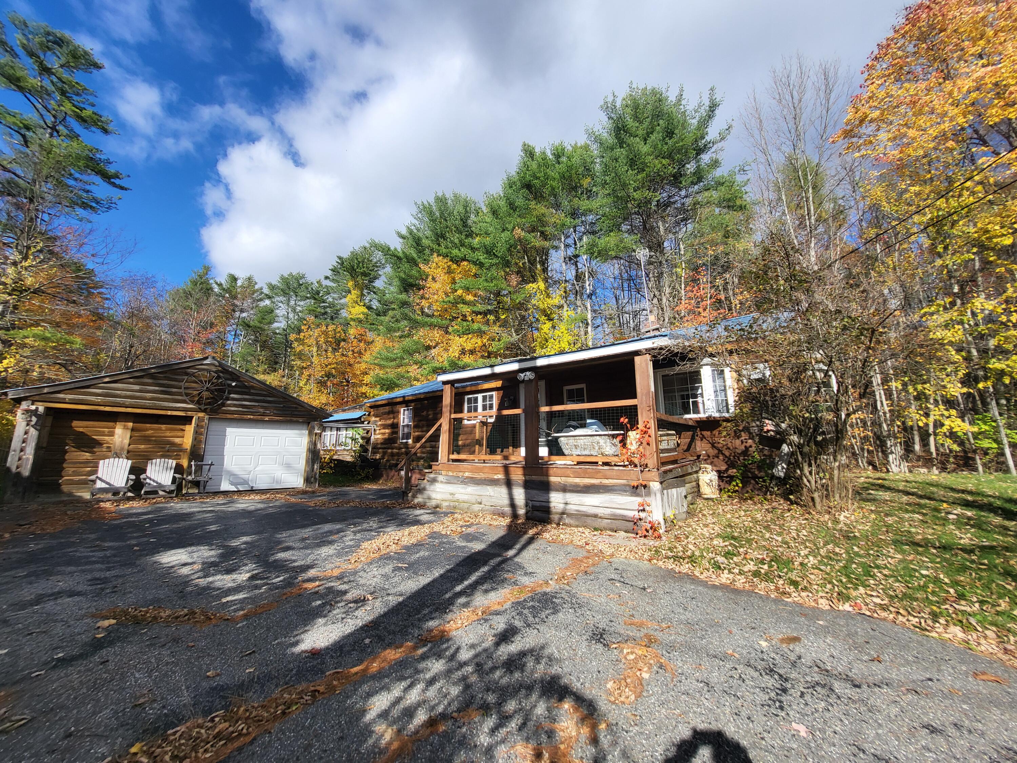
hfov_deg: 106.2
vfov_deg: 89.9
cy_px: 382
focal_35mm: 13
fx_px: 382
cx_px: 508
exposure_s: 1/890
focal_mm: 1.74
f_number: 2.2
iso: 32
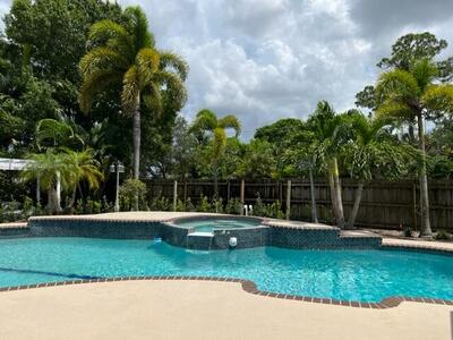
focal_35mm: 26
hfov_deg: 67.3
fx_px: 340
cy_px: 170
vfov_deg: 53.1
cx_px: 226
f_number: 1.5
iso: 50
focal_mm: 5.7
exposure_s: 1/6579
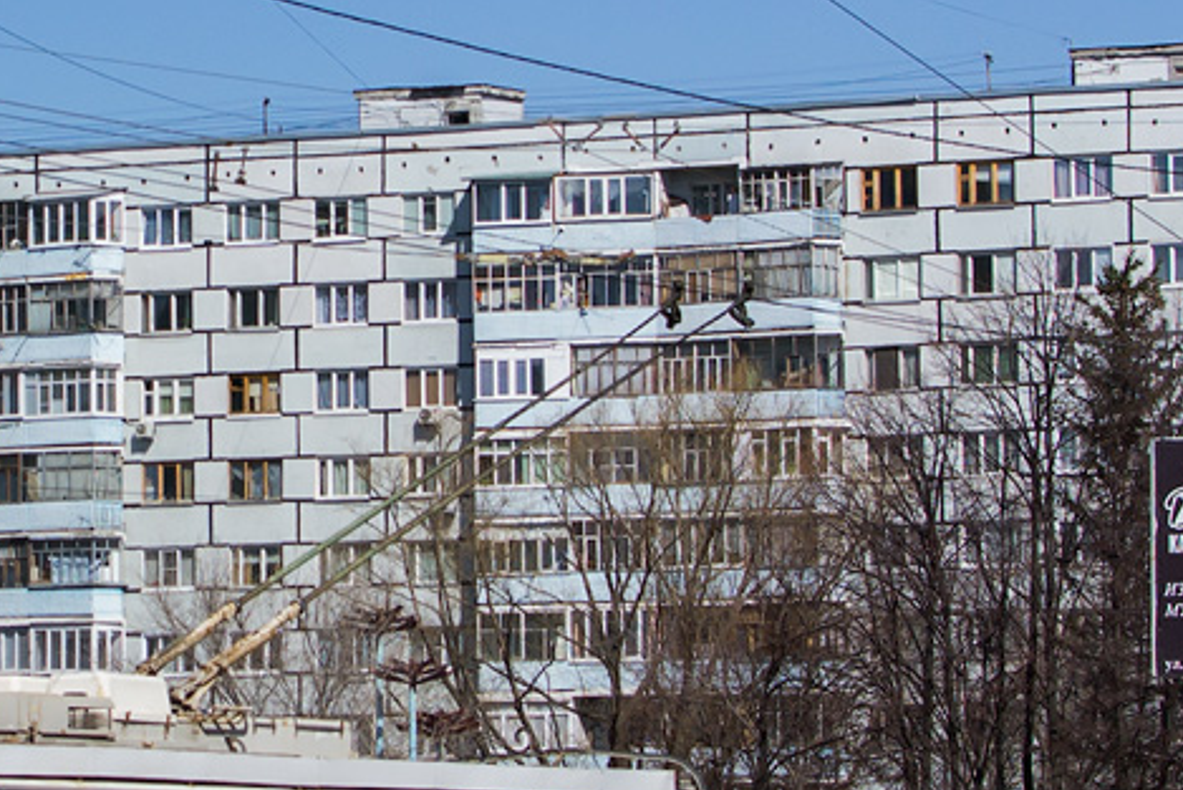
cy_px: 520
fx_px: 4414
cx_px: -96
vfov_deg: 10.2
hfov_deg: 14.9
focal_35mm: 134
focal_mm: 35
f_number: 6.3
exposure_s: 1/1000
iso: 200
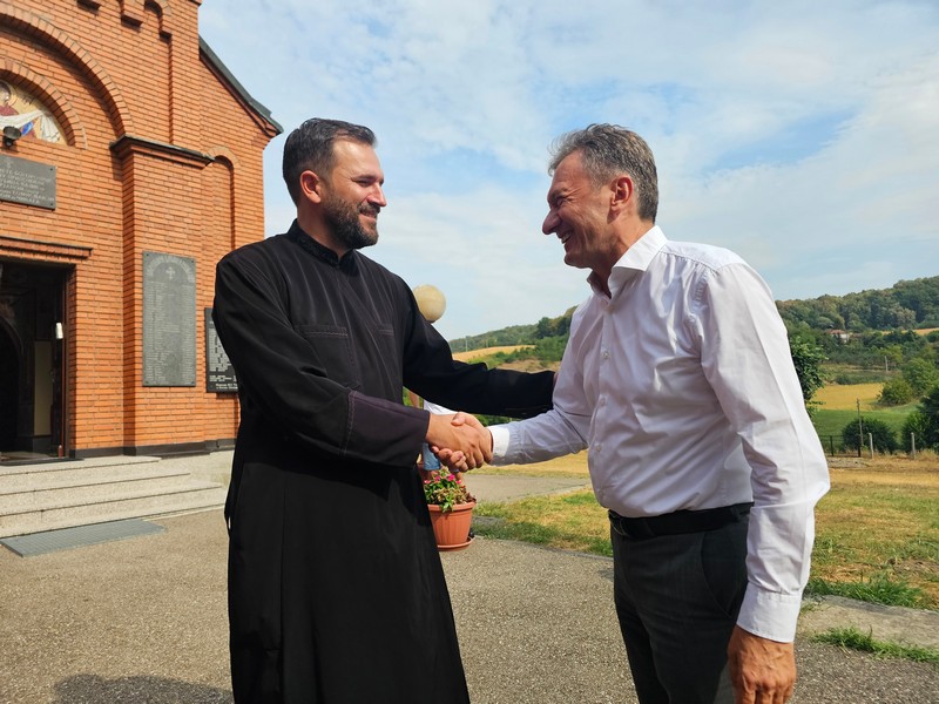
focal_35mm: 23
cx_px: 470
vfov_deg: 58.9
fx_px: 624
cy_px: 352
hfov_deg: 73.9
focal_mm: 6.3
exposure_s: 1/1078
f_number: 1.7
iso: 20
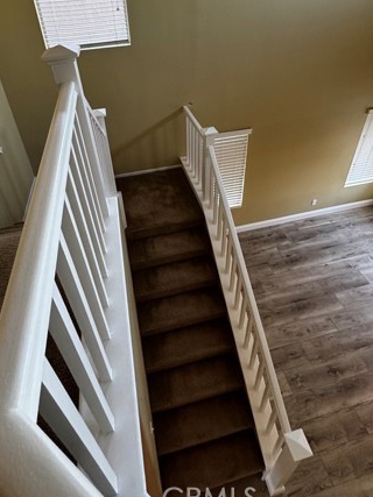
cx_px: 162
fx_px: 302
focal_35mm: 21
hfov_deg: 63.2
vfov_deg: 74.9
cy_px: 142
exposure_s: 1/60
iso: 320
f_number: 2.2
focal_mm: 2.22
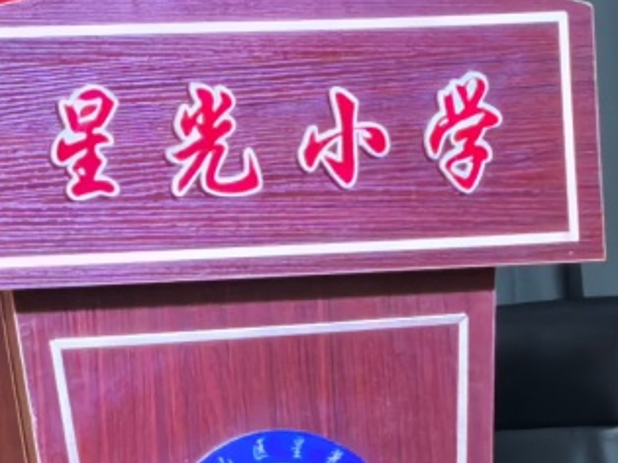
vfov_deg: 4.3
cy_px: 330
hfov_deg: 5.7
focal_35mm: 346
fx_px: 6175
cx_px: -385
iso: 640
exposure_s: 1/300
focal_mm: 6.35
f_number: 2
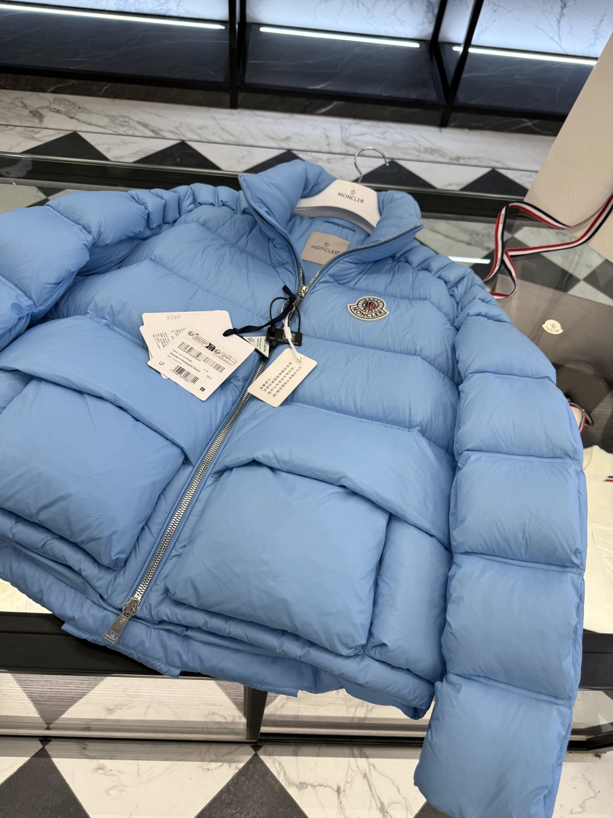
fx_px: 567
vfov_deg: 71.6
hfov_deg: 56.8
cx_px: 306
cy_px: 409
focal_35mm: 24
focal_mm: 6.76
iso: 64
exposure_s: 1/100
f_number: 1.78
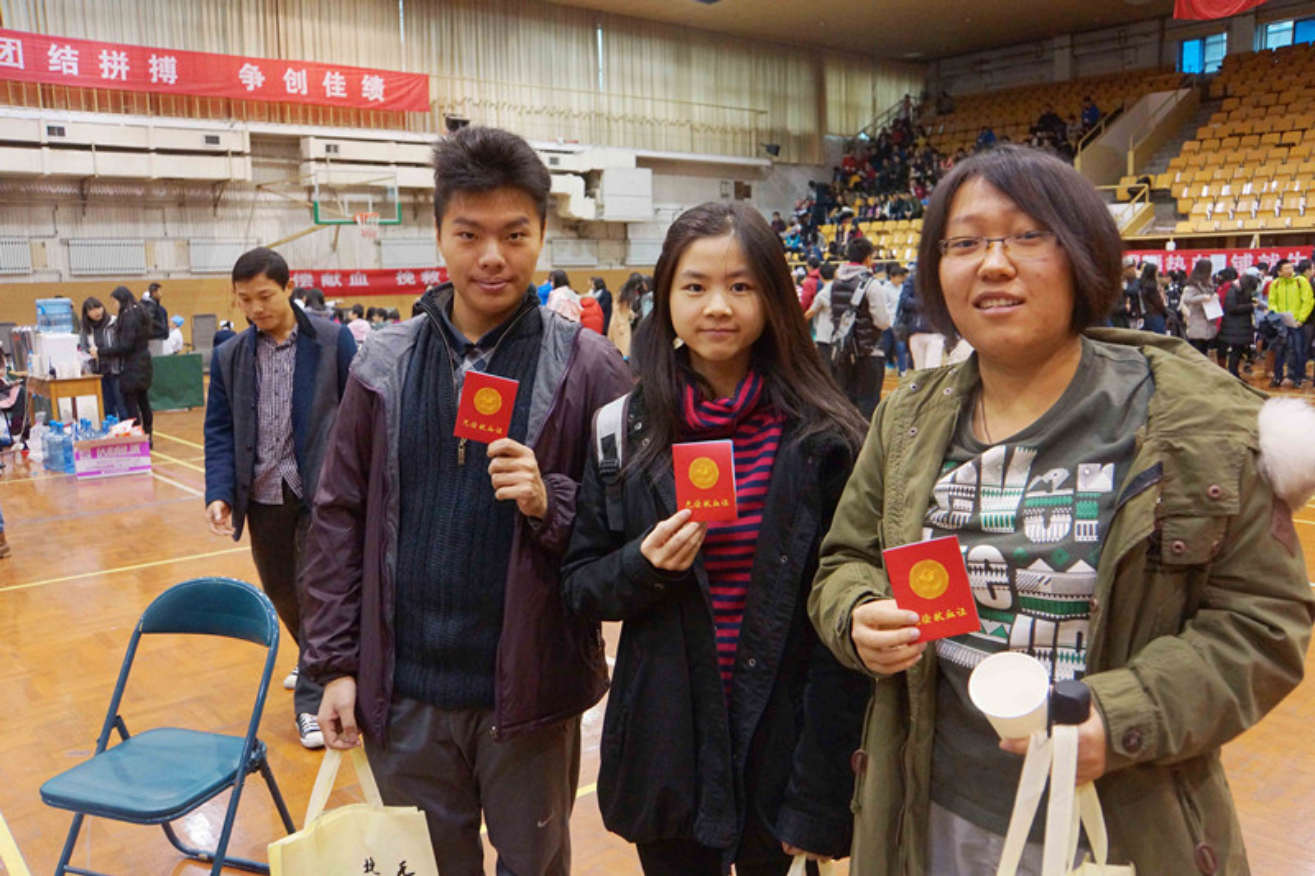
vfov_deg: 43.6
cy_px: 438
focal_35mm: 30
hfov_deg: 61.9
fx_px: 1096
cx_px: 658
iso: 1600
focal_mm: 20
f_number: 3.5
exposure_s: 1/80
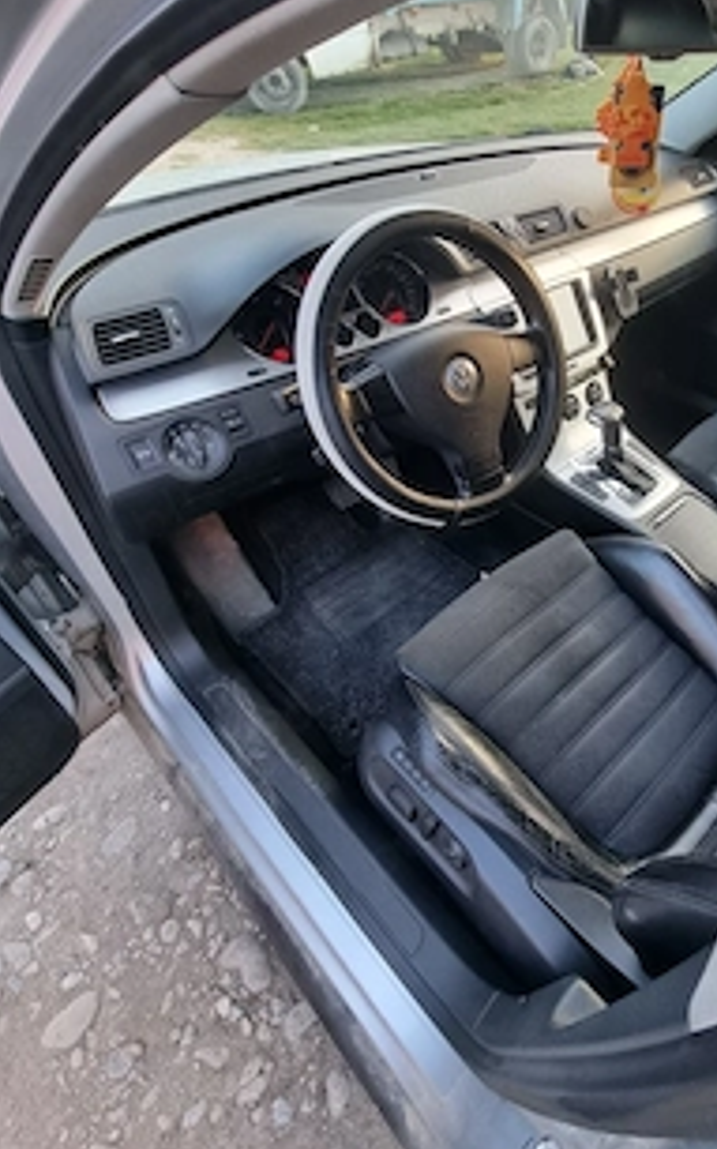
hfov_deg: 60.4
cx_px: 559
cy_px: 541
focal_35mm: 18
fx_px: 563
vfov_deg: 91.0
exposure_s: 1/50
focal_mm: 2.2
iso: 200
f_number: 2.2
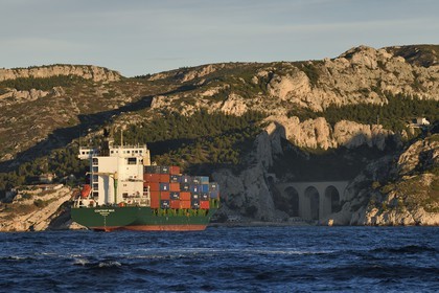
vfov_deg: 6.9
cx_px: 220
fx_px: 2439
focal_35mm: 200
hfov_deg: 10.3
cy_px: 146
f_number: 8
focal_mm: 200
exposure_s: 1/640
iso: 320
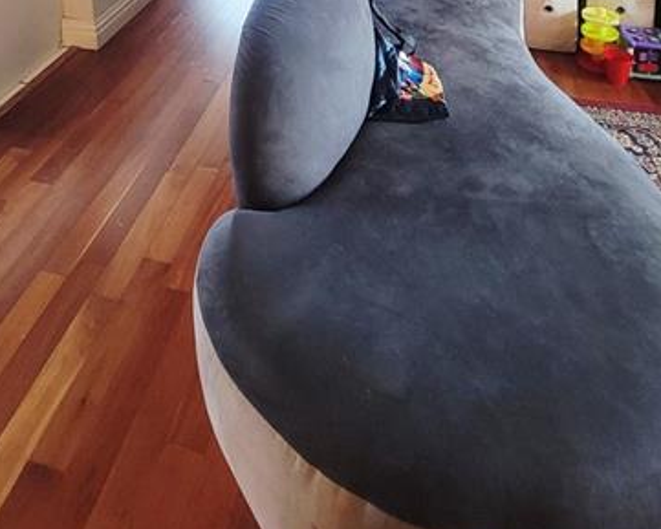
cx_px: 282
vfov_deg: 36.2
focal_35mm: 27
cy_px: -152
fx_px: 528
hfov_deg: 63.7
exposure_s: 1/30
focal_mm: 2.2
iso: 320
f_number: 2.2
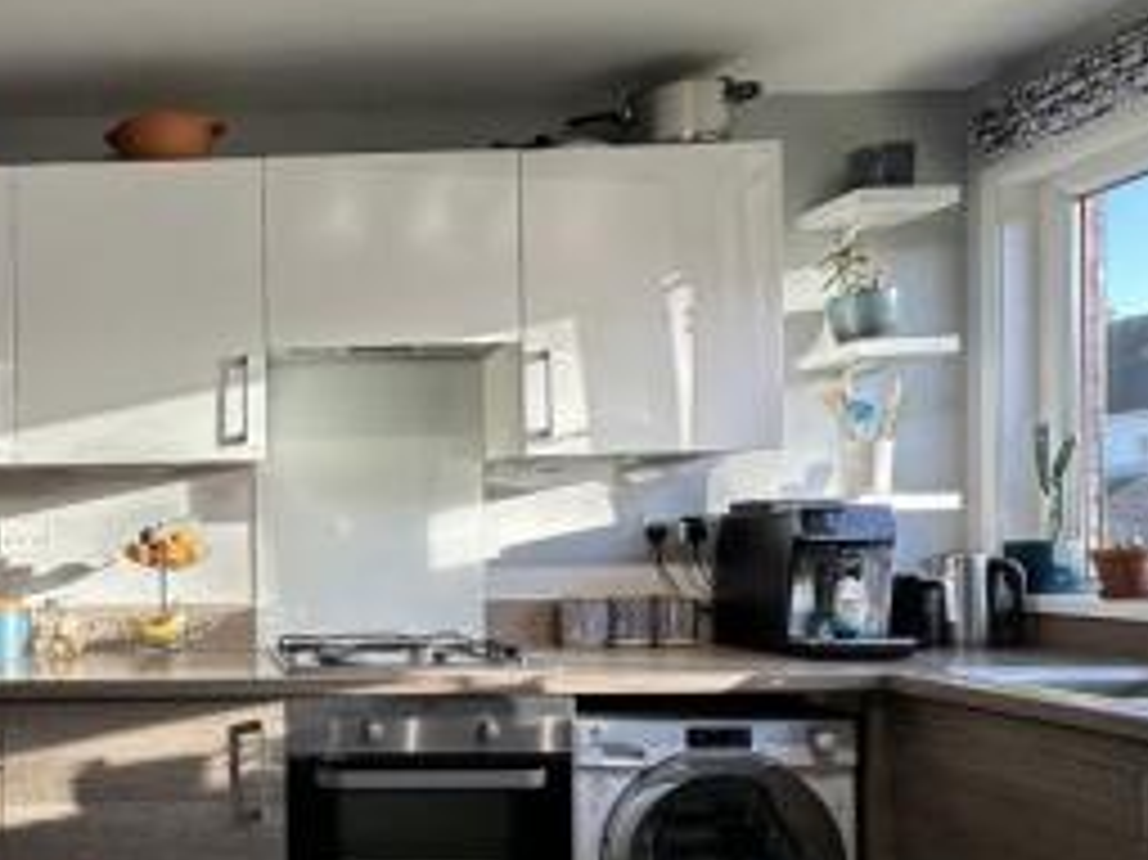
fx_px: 1061
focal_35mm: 32
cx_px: 119
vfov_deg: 43.6
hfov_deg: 50.5
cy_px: 561
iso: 40
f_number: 2.2
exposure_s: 1/100
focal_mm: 2.22
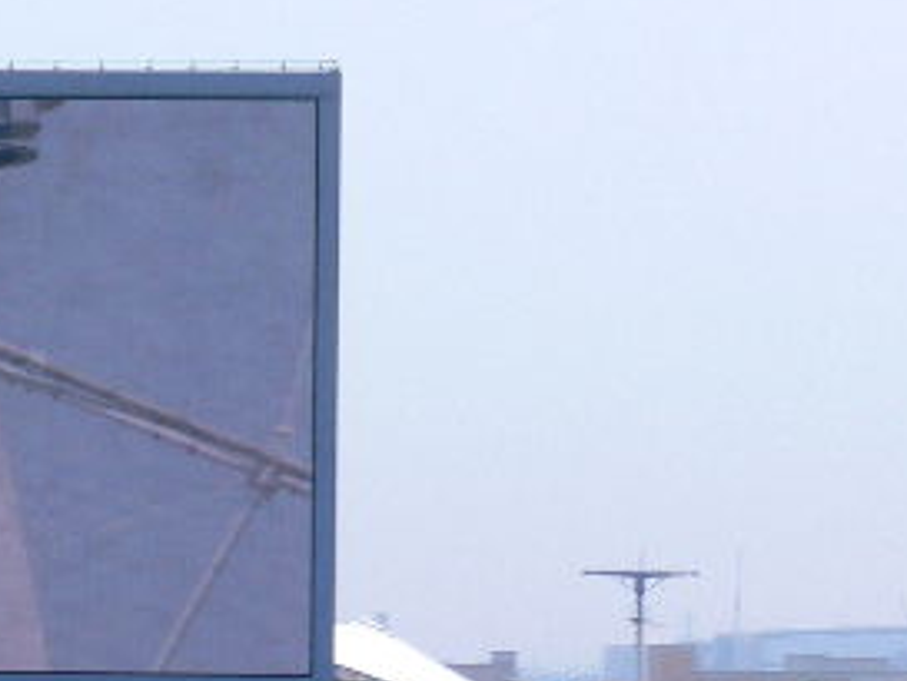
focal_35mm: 138
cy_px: 814
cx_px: -103
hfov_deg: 14.0
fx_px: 3617
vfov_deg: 10.6
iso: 80
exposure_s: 1/250
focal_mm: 8.5
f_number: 6.9
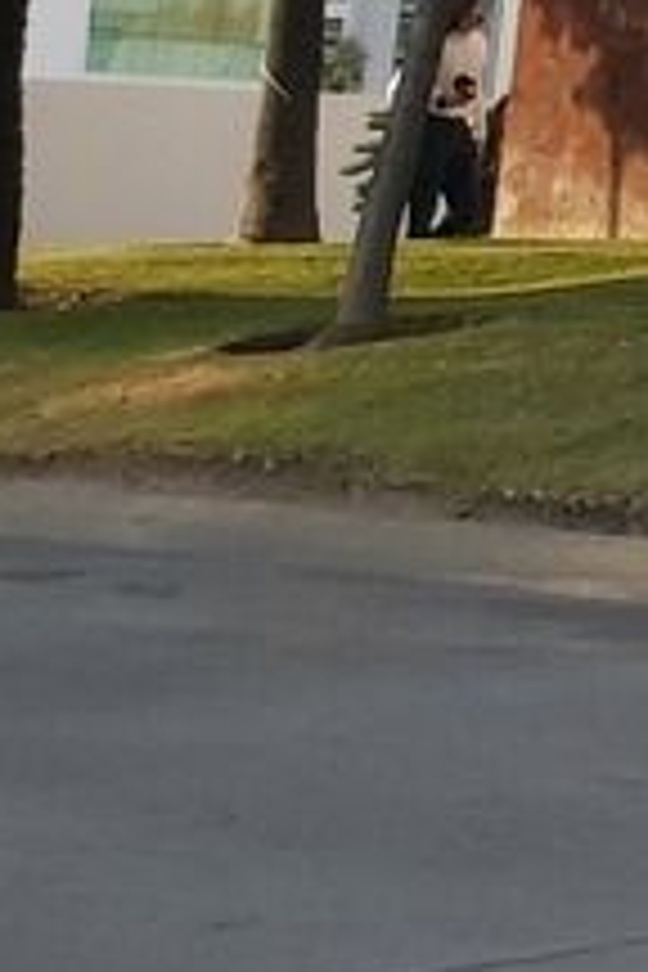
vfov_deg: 12.8
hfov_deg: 7.0
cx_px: 2606
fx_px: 4050
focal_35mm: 150
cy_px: -580
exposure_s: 1/656
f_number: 1.7
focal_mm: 3.92
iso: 64
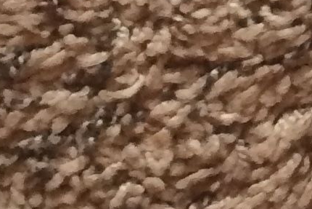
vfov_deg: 5.9
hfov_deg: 8.4
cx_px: 705
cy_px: -91
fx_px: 1985
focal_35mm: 229
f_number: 2.2
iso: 100
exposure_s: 1/30
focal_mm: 4.15
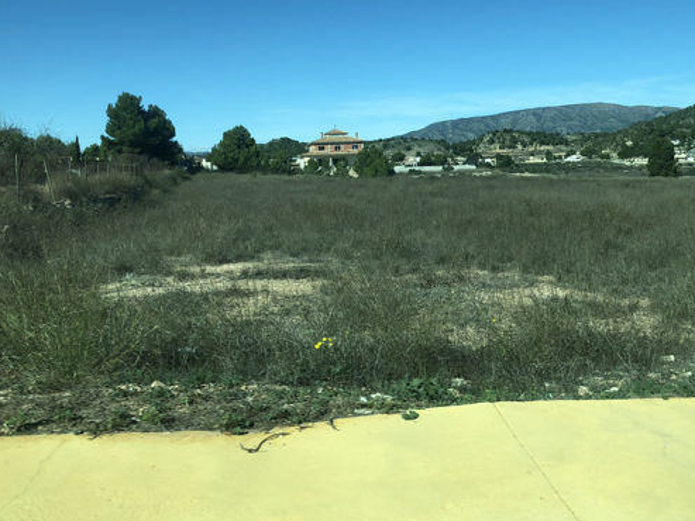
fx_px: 803
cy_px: 192
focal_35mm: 40
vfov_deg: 35.7
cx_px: 417
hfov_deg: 46.5
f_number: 1.8
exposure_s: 1/979
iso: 20
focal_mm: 3.99
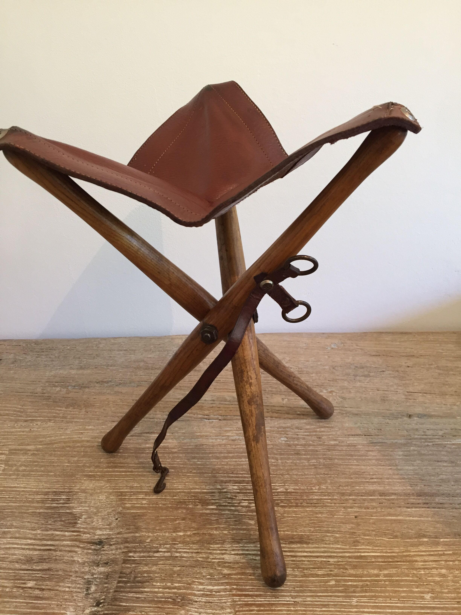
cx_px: 230
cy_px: 308
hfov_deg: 48.2
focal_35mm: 29
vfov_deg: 61.7
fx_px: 515
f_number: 2.2
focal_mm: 4.15
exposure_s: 1/33
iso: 125
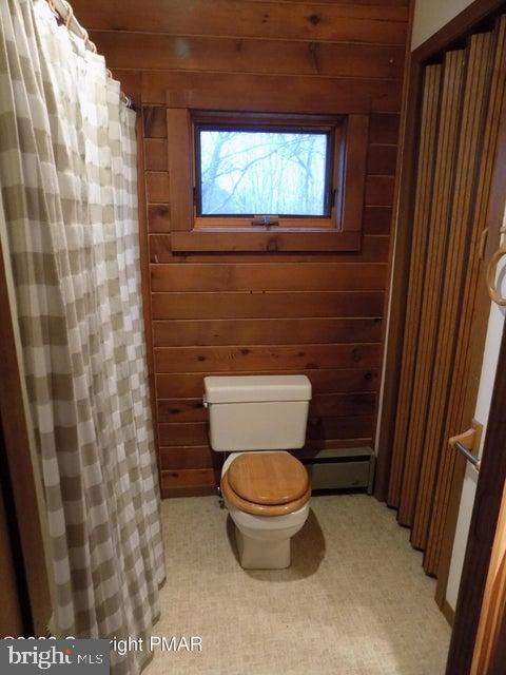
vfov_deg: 73.9
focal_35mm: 23
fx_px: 448
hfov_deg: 58.9
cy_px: 338
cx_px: 253
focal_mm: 4
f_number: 3.1
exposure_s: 1/15
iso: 400
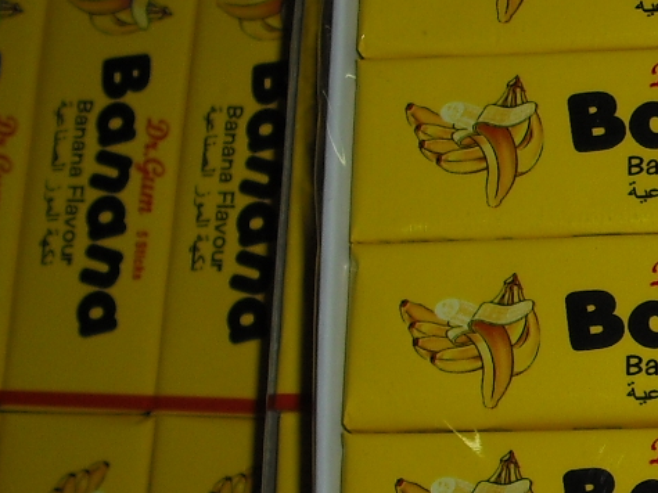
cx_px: 1024
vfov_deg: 11.5
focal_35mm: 128
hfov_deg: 14.3
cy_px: 364
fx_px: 2432
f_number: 2.8
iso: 64
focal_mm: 6.2
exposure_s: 1/60
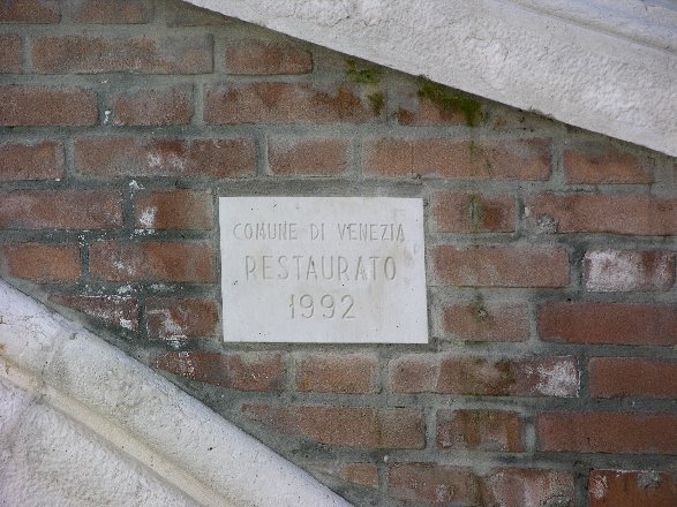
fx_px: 5475
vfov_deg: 5.3
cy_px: 254
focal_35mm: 280
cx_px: 338
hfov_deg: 7.1
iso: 50
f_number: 4.7
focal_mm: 71.2
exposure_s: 1/96.9
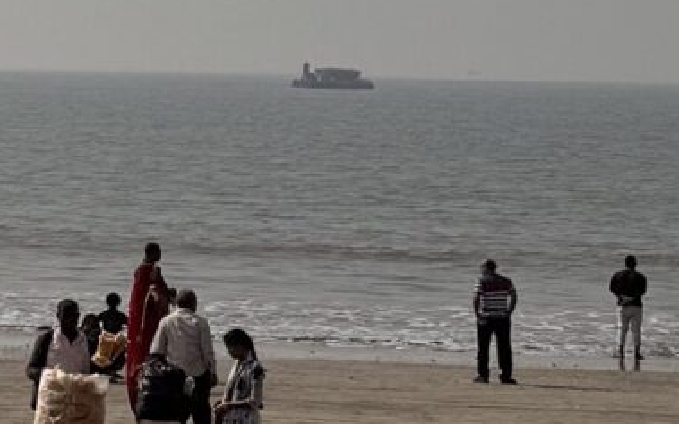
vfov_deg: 7.6
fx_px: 3183
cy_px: -13
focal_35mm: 172
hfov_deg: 11.0
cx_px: -722
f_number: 1.78
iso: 64
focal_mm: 6.76
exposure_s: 1/14286
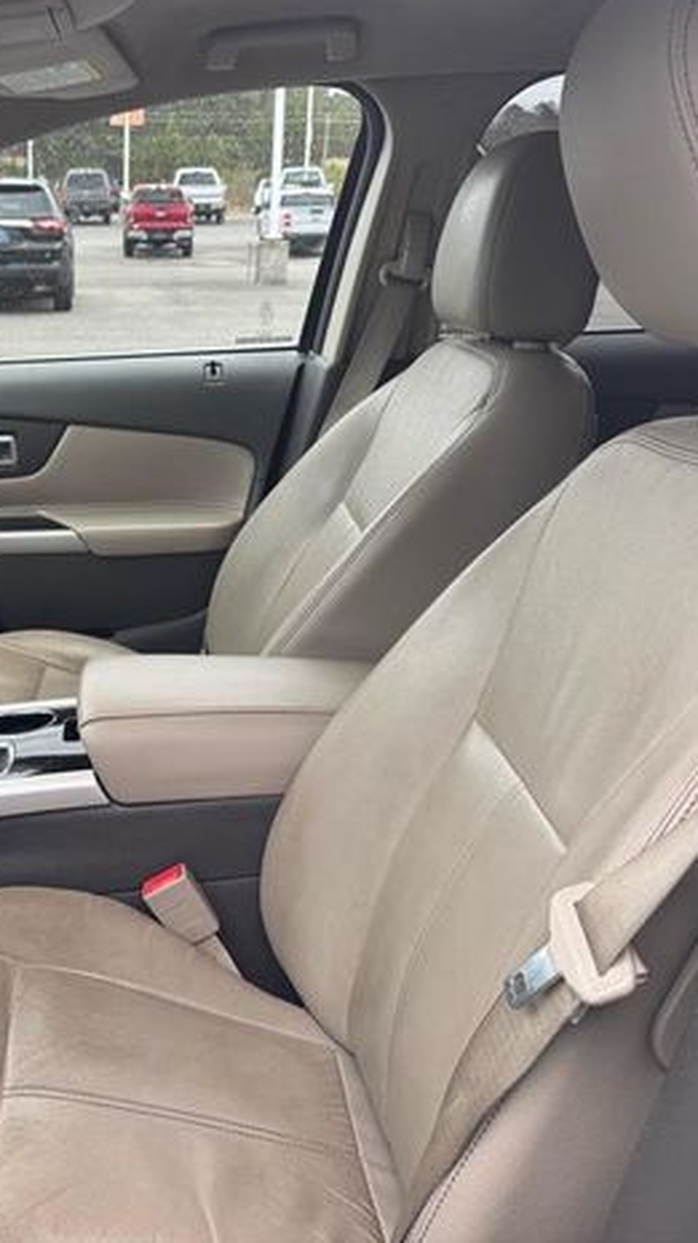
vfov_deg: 55.3
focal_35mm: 36
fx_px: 1186
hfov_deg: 31.2
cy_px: 607
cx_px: 67
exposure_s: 1/121
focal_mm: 6.76
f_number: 1.78
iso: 160
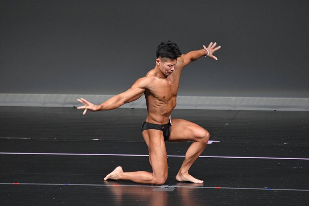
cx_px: 154
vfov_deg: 3.1
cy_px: 103
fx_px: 3861
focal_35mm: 450
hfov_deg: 4.6
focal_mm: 300
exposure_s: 1/400
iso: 4000
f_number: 5.6
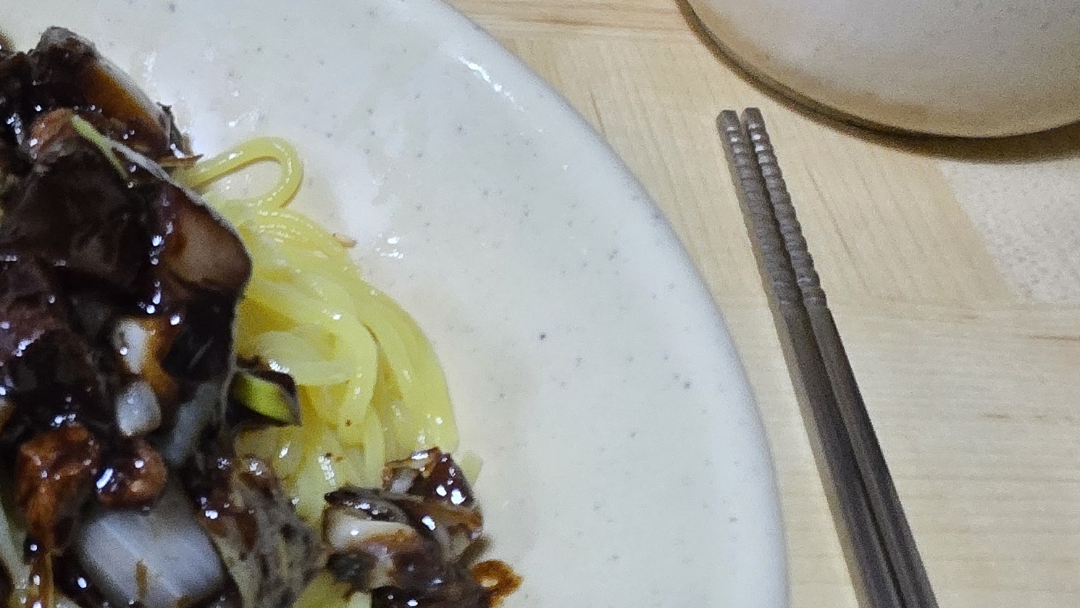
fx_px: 1088
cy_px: 542
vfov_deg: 29.9
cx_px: -45
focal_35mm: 38
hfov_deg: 43.6
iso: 500
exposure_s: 1/60
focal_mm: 1.7
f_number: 2.2
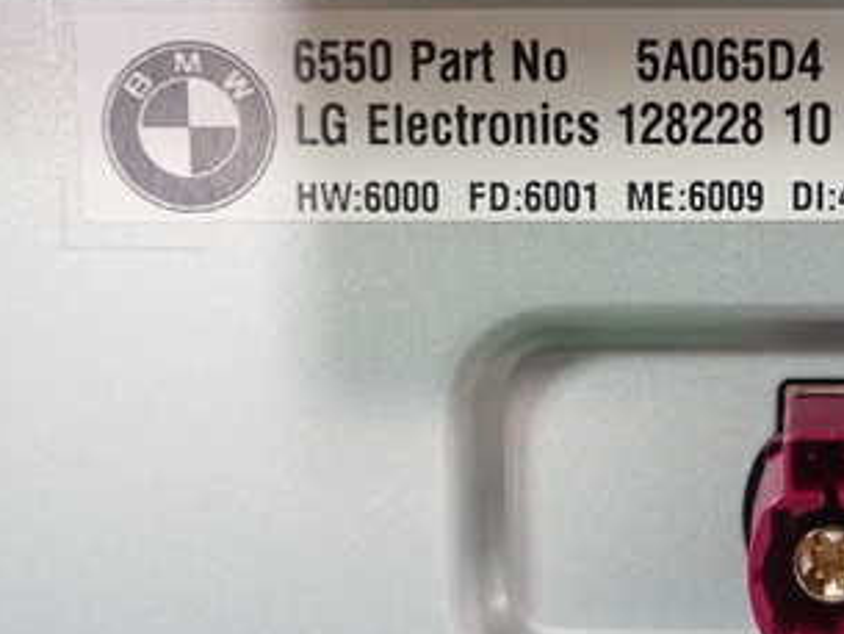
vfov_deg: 24.6
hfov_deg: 31.1
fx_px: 1439
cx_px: 775
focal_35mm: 59
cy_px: 161
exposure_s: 1/125
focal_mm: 5.5
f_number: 2.3
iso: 500
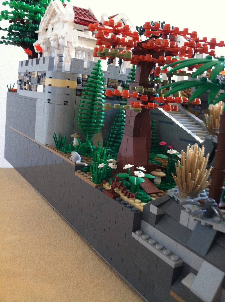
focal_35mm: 35
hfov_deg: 40.6
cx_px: 112
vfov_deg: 52.7
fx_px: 304
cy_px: 151
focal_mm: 3.85
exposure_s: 1/15
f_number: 2.8
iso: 160
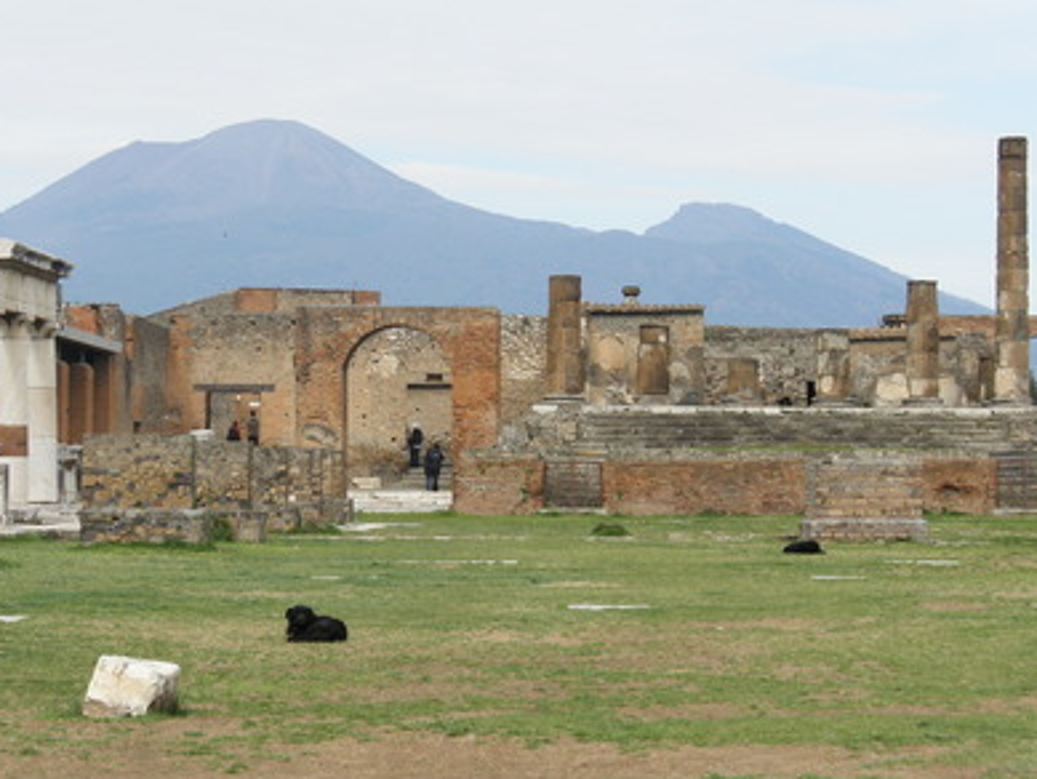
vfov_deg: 15.1
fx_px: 2937
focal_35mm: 98
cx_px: 476
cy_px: 345
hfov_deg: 20.0
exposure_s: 1/320
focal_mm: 15
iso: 64
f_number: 5.1
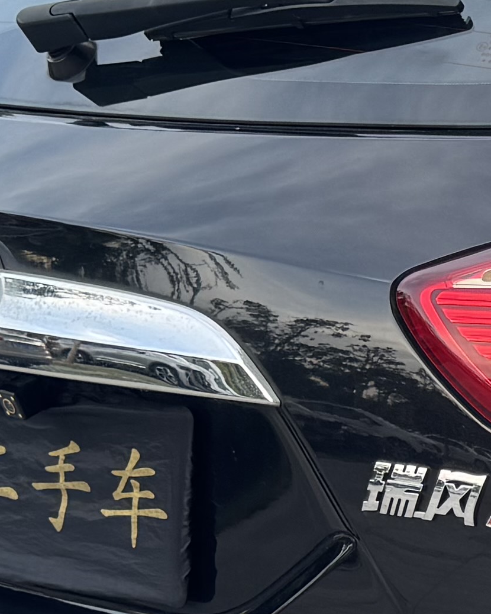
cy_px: 470
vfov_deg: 14.9
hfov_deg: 11.1
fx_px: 2343
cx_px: 893
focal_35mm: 129
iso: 80
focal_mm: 6.76
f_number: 1.78
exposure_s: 1/392
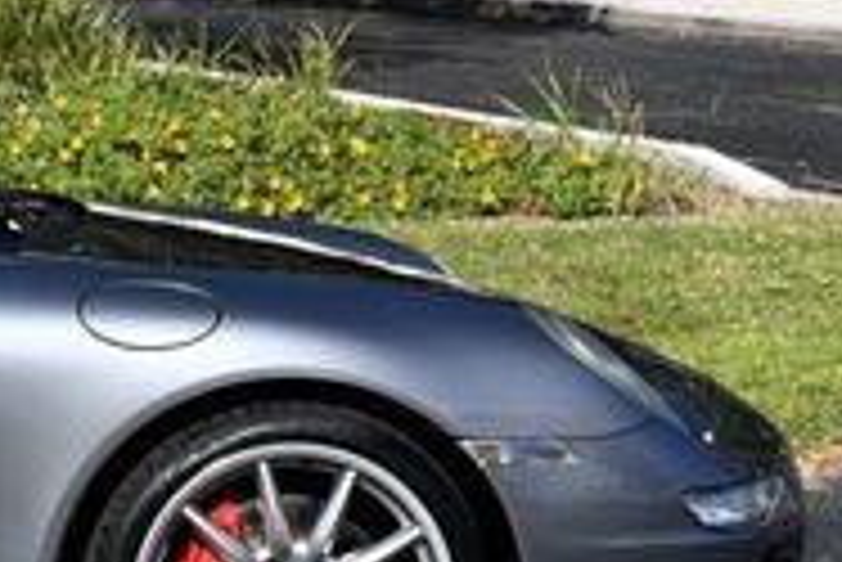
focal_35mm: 178
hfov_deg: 11.0
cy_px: 49
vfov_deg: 7.7
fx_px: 4166
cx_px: -509
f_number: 9
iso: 100
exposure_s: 1/320
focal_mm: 26
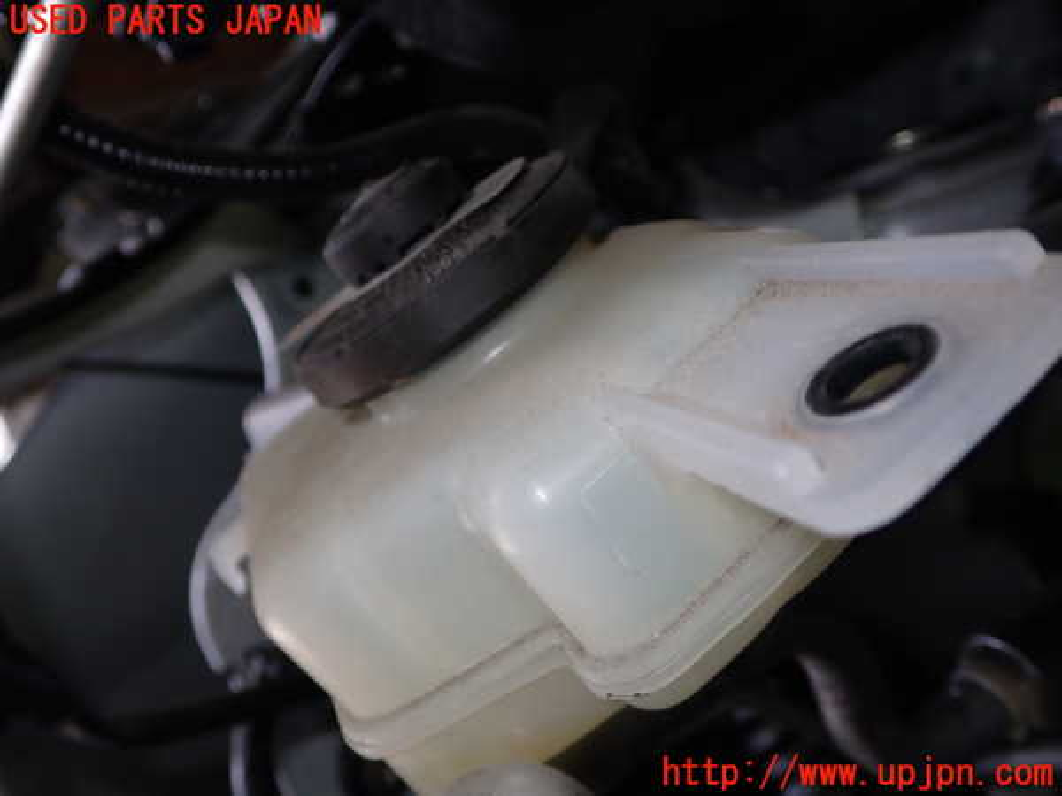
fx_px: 920
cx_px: 531
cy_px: 398
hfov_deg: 60.0
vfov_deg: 46.8
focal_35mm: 30
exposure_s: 1/30
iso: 160
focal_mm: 5.4
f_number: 6.3
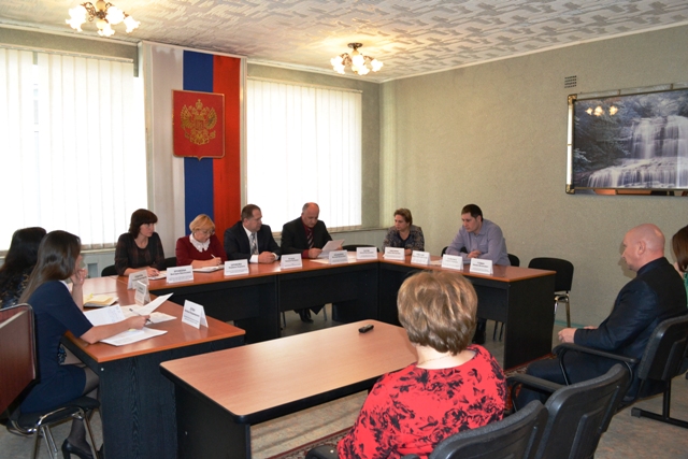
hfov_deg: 67.4
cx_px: 344
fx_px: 516
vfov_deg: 48.0
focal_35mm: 27
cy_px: 230
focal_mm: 18
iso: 1600
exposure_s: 1/160
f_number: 5.6
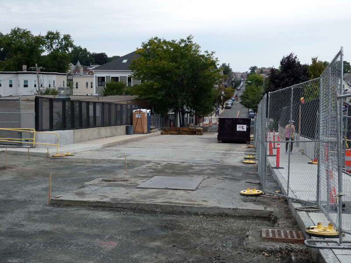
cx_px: 176
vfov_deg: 29.1
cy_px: 132
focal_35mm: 50
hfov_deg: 38.2
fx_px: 507
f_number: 4.1
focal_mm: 9
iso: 80
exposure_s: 1/200
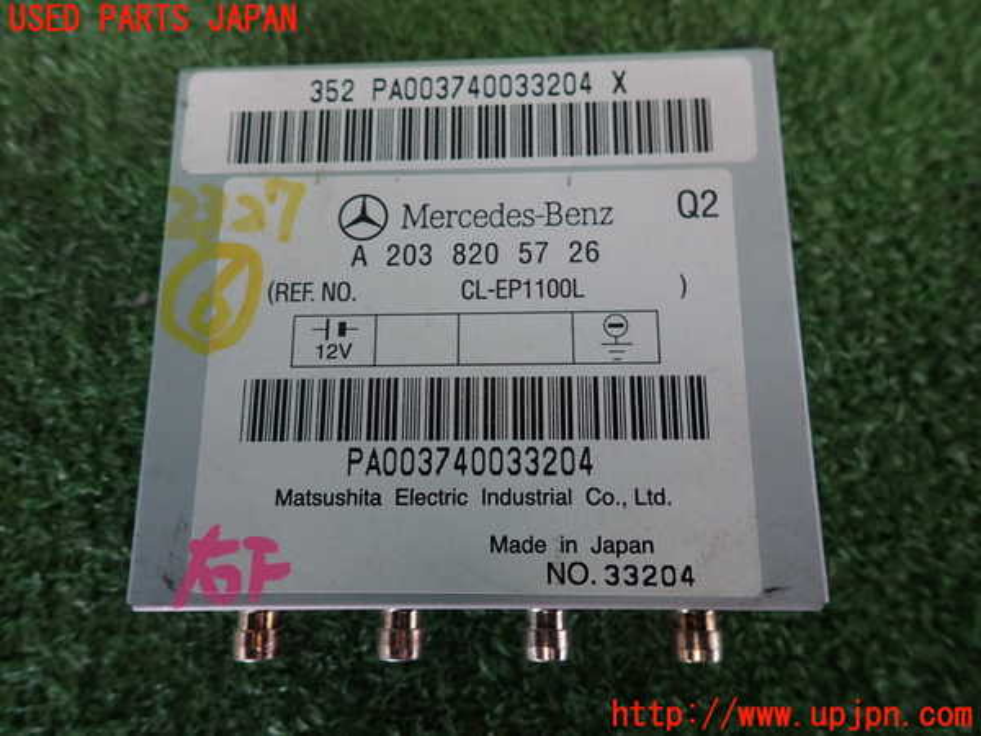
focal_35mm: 25
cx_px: 490
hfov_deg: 69.4
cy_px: 368
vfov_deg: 54.9
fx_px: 708
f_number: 2
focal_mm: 4.5
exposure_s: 1/30
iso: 200
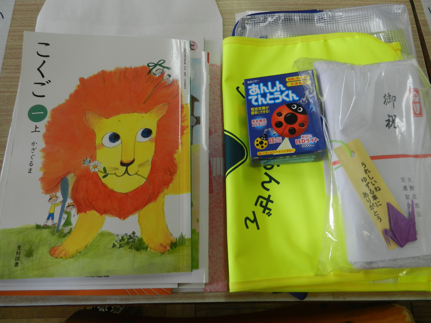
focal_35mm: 23
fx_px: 286
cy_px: 162
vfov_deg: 58.9
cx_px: 216
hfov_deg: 73.9
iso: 160
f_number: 3.4
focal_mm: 4
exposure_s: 1/80
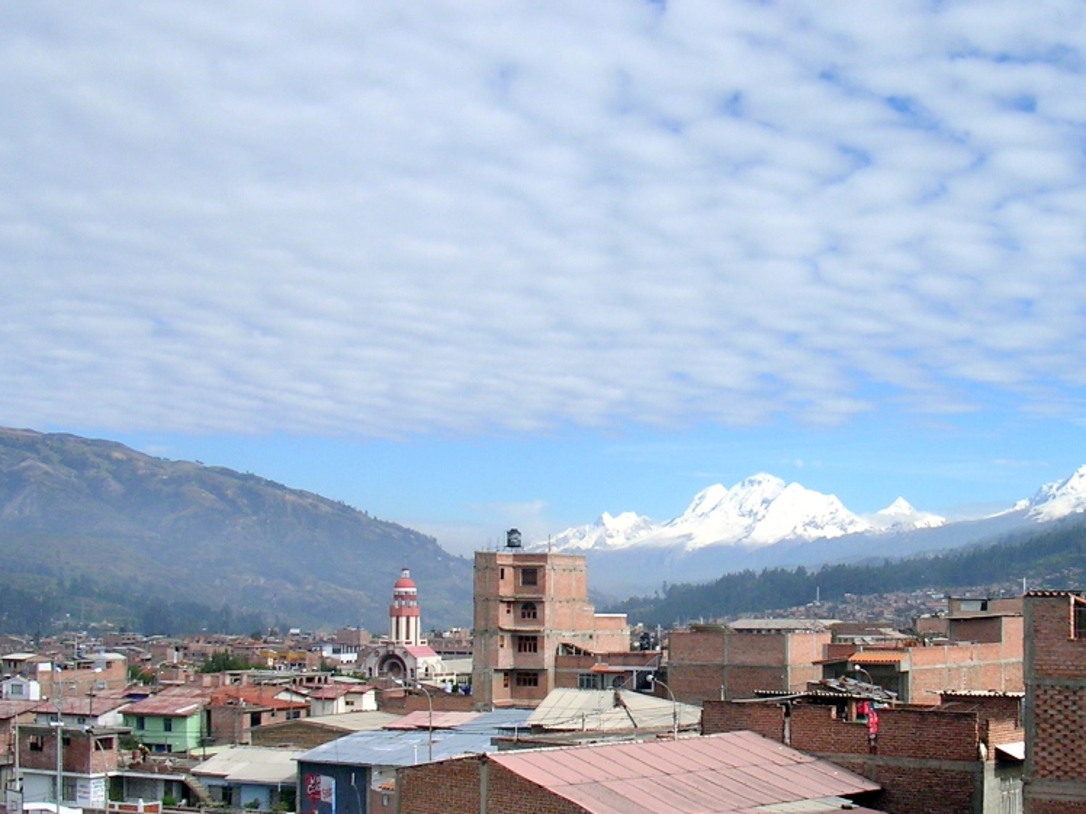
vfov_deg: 28.0
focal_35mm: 52
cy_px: 450
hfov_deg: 36.5
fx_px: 1631
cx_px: 709
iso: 100
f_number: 5.6
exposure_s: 1/332
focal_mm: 5.8
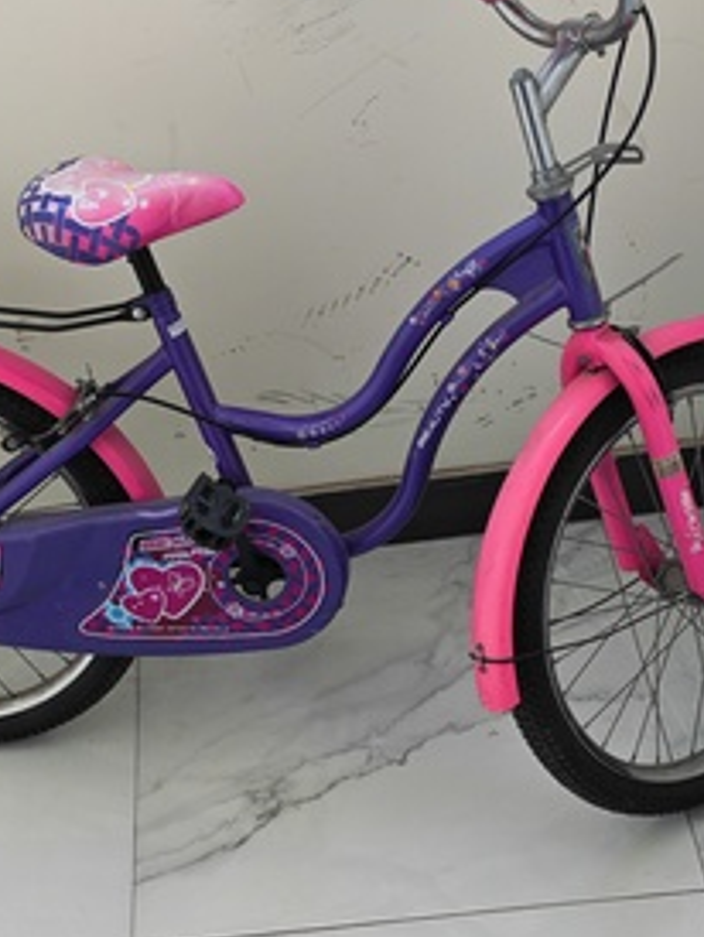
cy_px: 590
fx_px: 1760
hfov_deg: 22.6
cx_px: 316
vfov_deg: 29.7
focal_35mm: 65
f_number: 1.9
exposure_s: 1/50
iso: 1000
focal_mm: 6.12
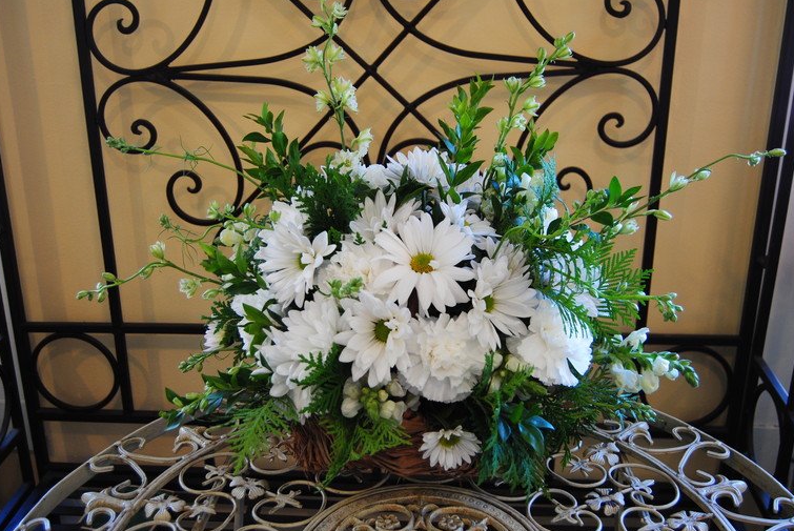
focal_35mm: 40
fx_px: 883
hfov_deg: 48.4
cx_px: 394
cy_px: 269
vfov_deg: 33.5
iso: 400
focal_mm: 26
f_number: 4
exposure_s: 1/50
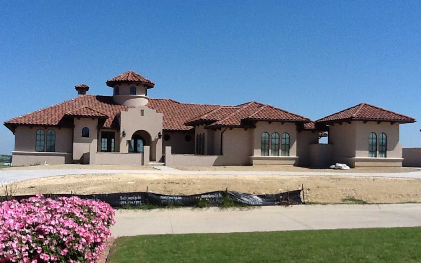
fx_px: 390
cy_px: 139
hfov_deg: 56.7
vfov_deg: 37.3
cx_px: 211
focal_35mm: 34
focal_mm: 2.03
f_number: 2.4
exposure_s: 1/2232
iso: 64
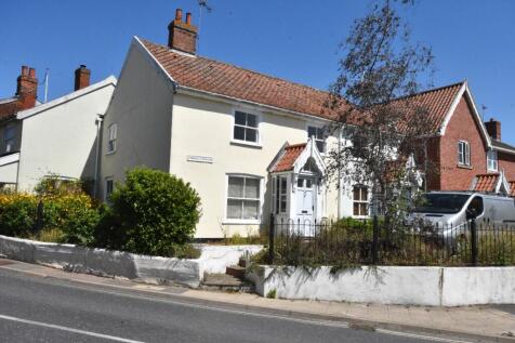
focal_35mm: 30
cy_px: 172
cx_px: 258
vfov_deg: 43.6
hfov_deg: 61.9
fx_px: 429
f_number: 18
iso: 2000
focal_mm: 20
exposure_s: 1/1250
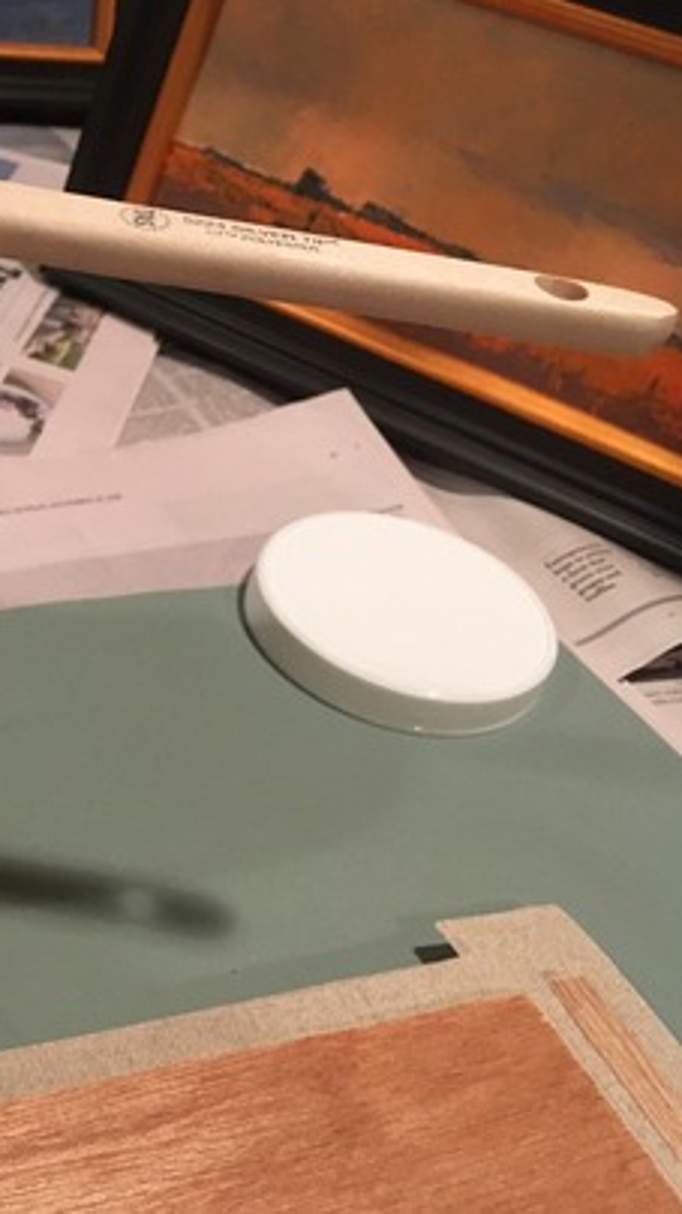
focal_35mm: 43
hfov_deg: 25.0
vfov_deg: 47.4
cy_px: 601
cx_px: -129
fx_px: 1384
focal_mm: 4.15
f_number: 2.2
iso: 200
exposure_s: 1/30
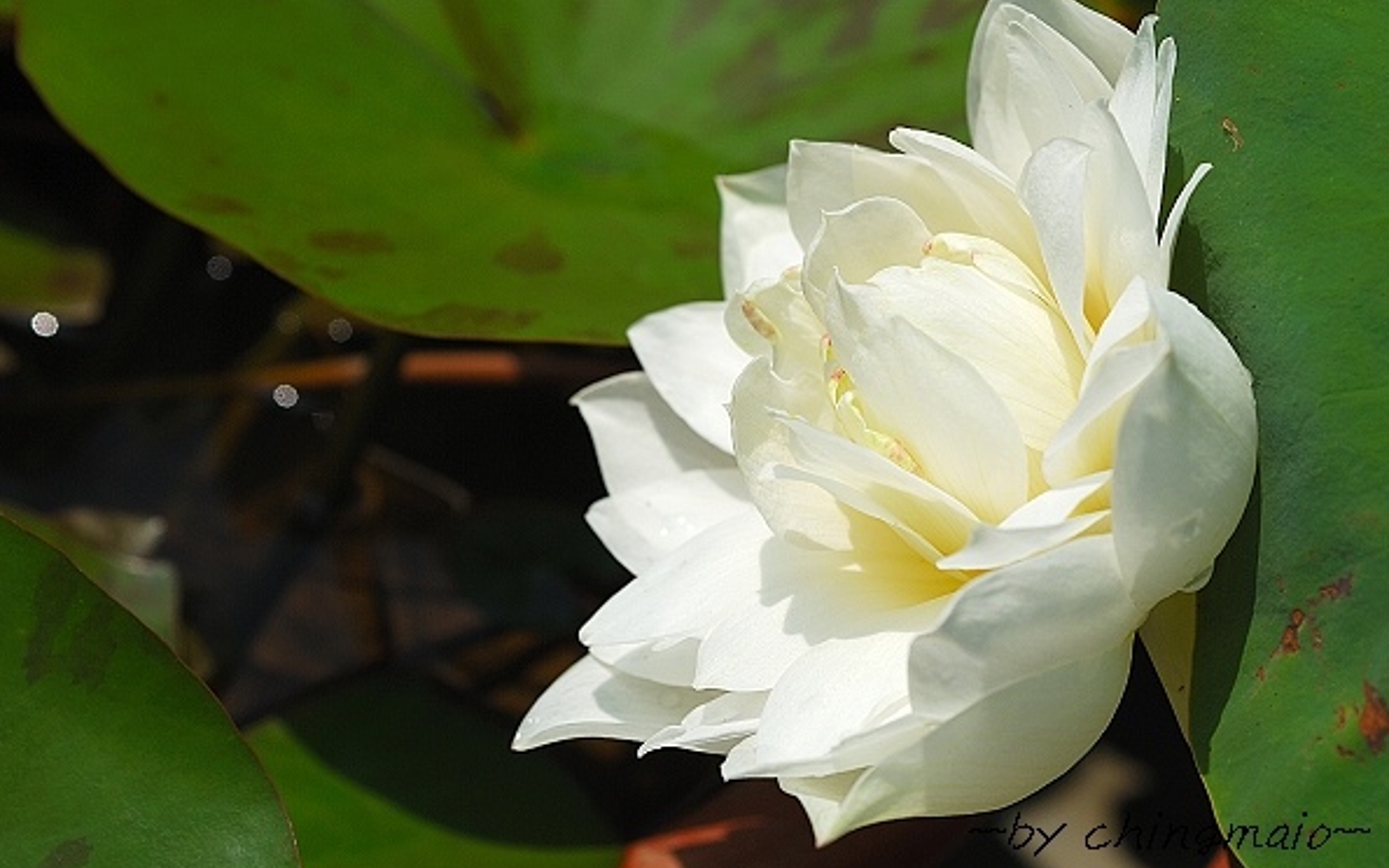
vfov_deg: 12.1
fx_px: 4089
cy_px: 412
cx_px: 691
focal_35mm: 108
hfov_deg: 19.3
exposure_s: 1/800
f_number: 8
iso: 100
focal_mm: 70
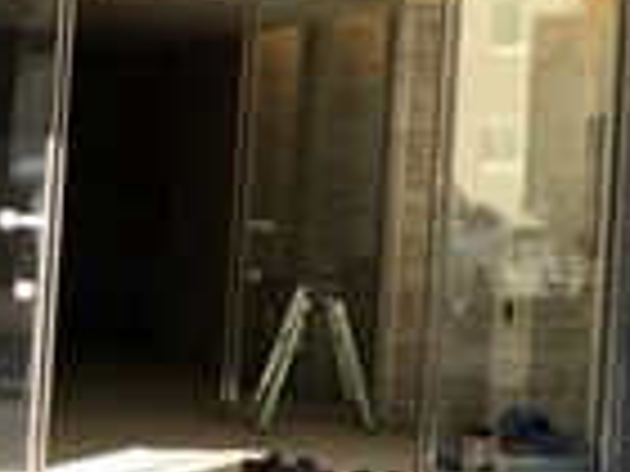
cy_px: 256
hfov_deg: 14.3
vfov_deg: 11.6
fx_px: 2330
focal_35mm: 128
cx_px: 981
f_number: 1.8
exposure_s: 1/120
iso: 25
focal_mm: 3.99
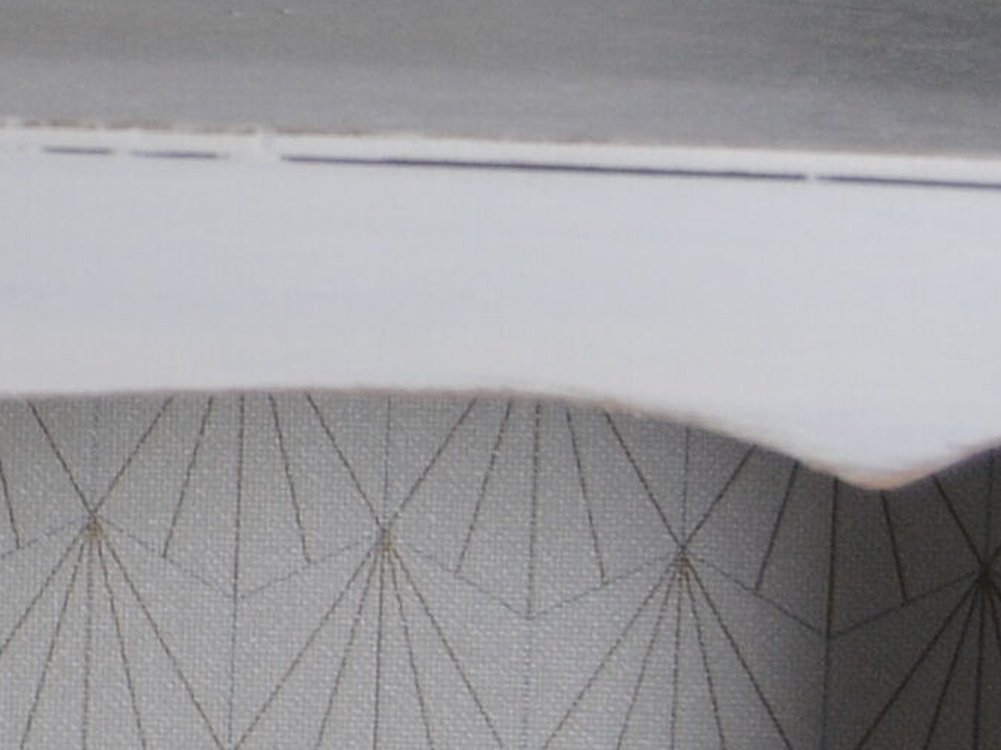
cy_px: -325
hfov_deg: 9.3
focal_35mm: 190
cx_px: -1404
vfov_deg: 7.7
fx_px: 5485
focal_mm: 23
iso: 200
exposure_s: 1/60
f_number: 4
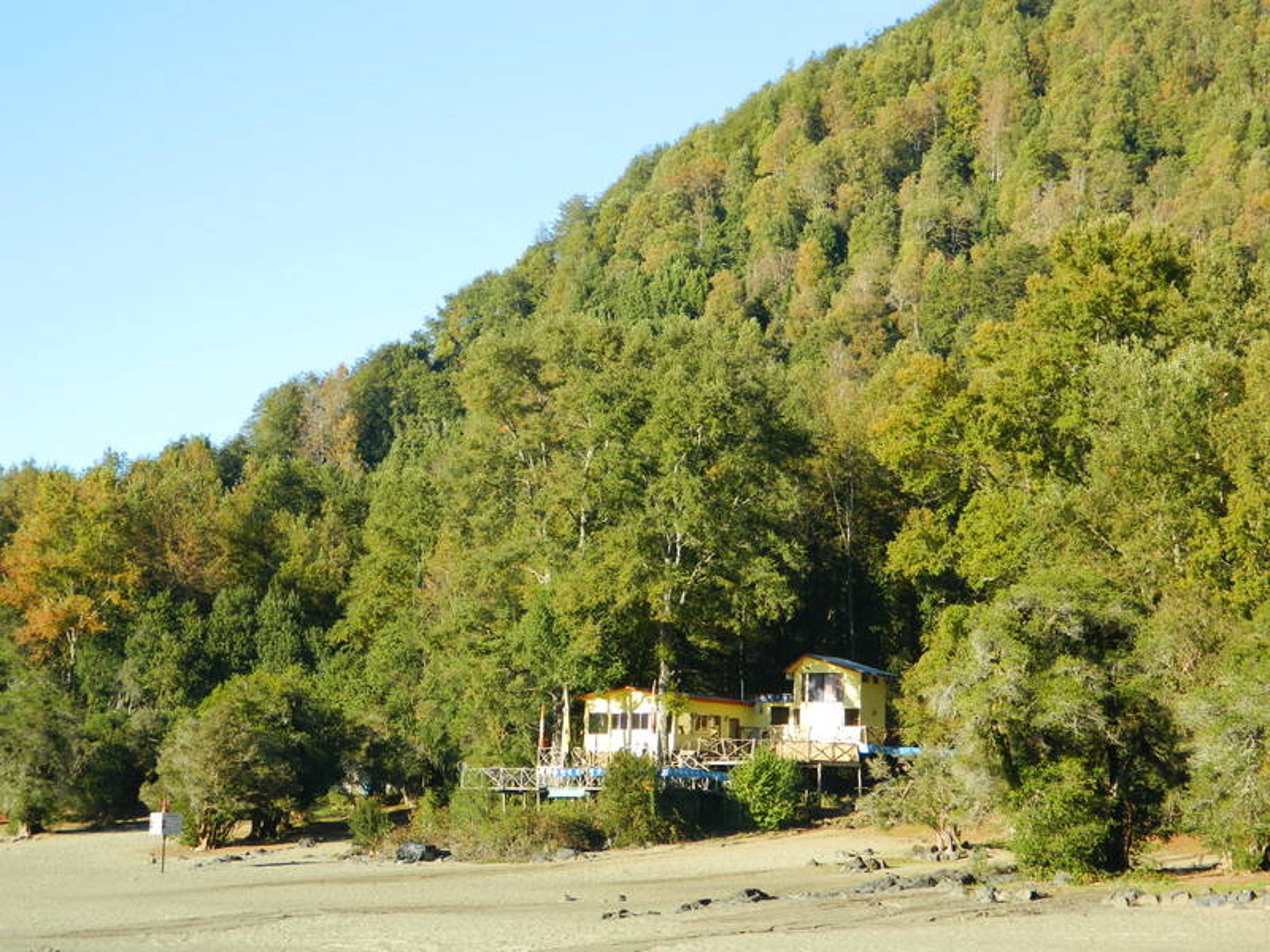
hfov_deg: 23.3
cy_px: 476
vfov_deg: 17.6
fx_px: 3082
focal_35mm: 84
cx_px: 635
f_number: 4.2
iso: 80
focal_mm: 15.1
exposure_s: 1/200
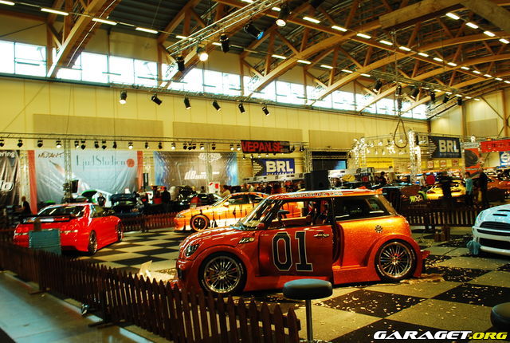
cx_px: 255
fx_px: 469
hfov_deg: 57.1
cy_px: 172
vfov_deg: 40.2
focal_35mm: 33
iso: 100
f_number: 11
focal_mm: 22
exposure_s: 1/3
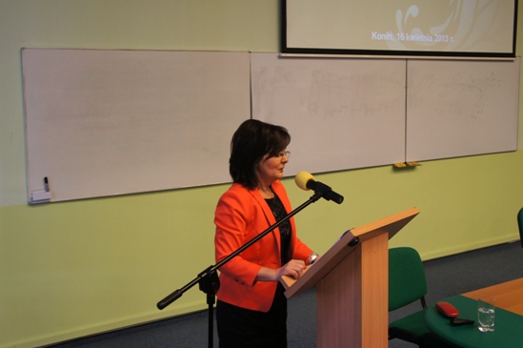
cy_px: 146
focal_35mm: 42
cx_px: 249
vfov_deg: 31.8
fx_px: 610
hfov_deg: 46.4
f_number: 4
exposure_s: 1/40
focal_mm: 24
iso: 640
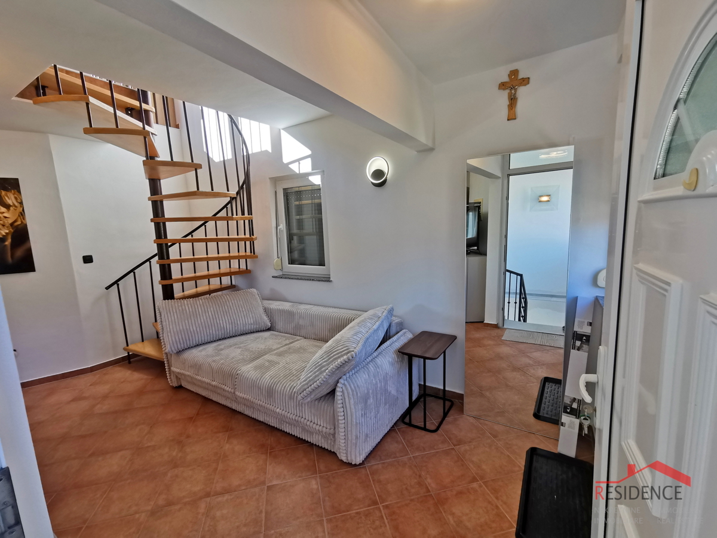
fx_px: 331
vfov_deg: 78.1
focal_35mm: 16
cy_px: 269
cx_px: 358
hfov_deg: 94.5
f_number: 2.2
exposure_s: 1/120
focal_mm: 2.35
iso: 50
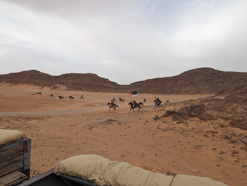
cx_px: 124
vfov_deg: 56.9
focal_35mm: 24
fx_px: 171
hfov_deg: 71.5
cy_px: 93
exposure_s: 1/1550
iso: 54
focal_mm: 6.81
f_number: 1.85
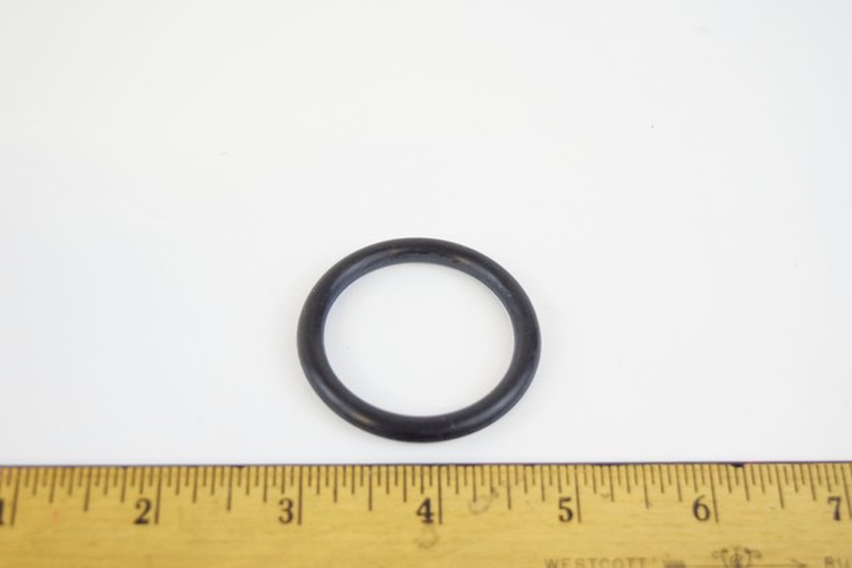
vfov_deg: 23.8
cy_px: 284
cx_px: 426
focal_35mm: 57
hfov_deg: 35.0
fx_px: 1349
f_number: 4.8
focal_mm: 38
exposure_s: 1/60
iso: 900
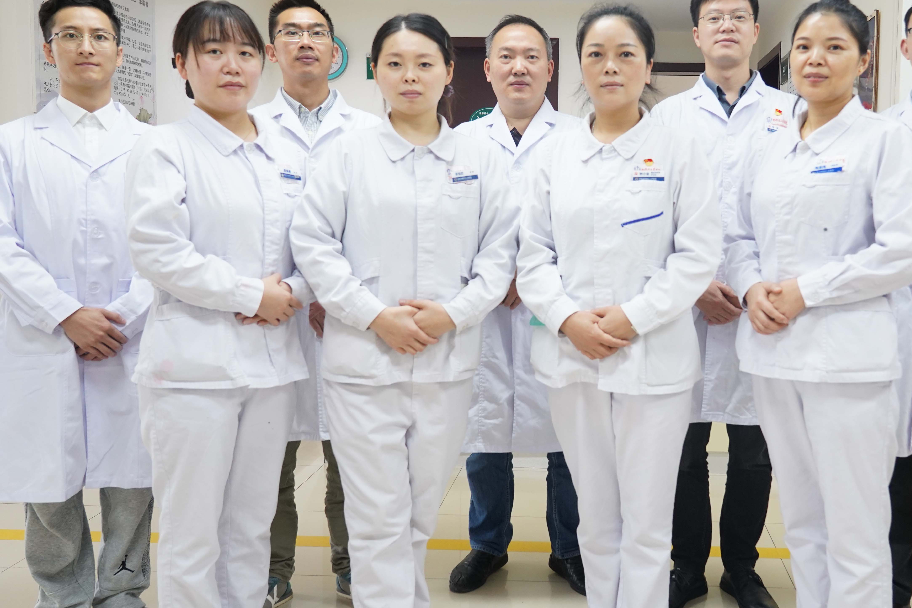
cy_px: 278
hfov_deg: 52.4
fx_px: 912
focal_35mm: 36
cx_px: 588
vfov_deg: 36.8
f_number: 4
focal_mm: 26
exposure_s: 1/80
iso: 2000
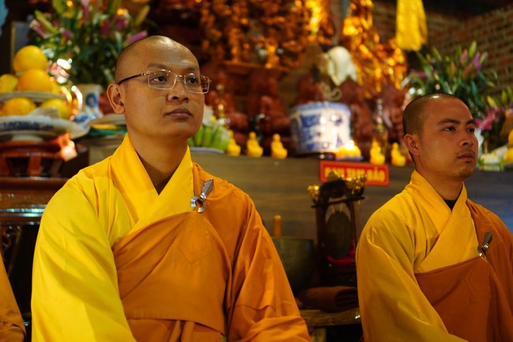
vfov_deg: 25.7
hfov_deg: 37.9
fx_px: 748
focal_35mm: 52
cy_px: 171
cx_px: 256
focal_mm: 35
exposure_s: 1/40
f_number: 1.8
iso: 1250
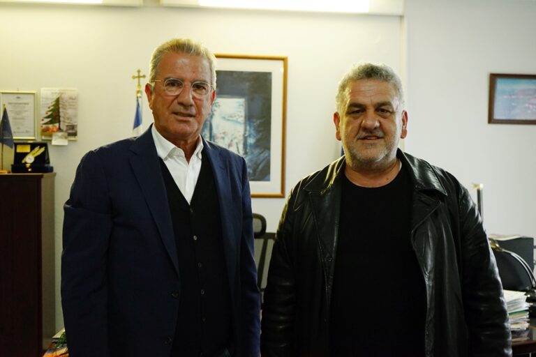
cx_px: 268
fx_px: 655
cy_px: 178
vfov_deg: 30.5
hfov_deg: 44.5
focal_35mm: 44
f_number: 4.5
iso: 3200
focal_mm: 44
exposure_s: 1/160
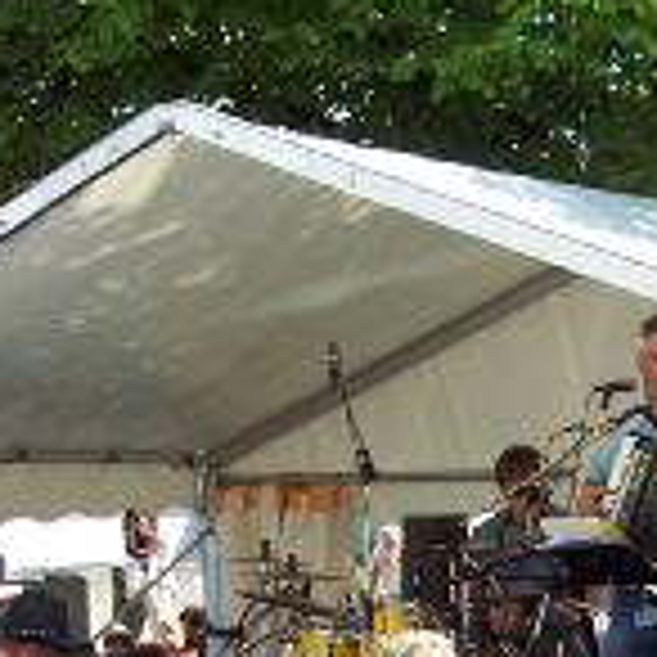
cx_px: 382
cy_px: 826
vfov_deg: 14.2
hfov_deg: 14.8
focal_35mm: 118
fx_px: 2534
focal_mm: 8
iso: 100
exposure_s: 1/350
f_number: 3.4
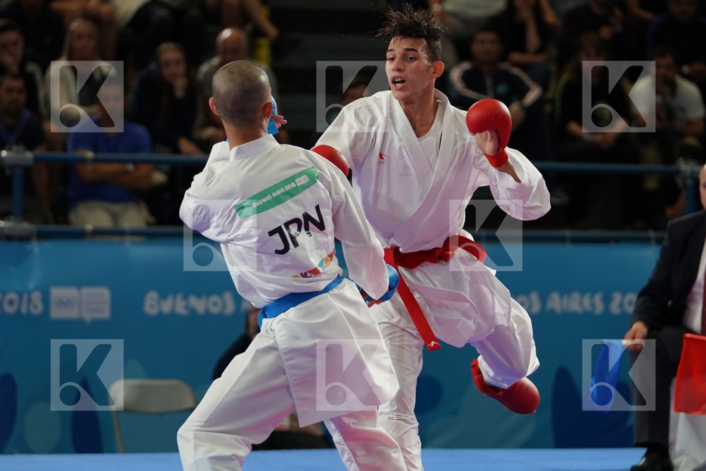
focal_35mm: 213
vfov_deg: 6.4
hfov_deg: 9.7
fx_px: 4177
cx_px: 353
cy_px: 236
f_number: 2.8
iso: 1000
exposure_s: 1/1000
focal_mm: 142
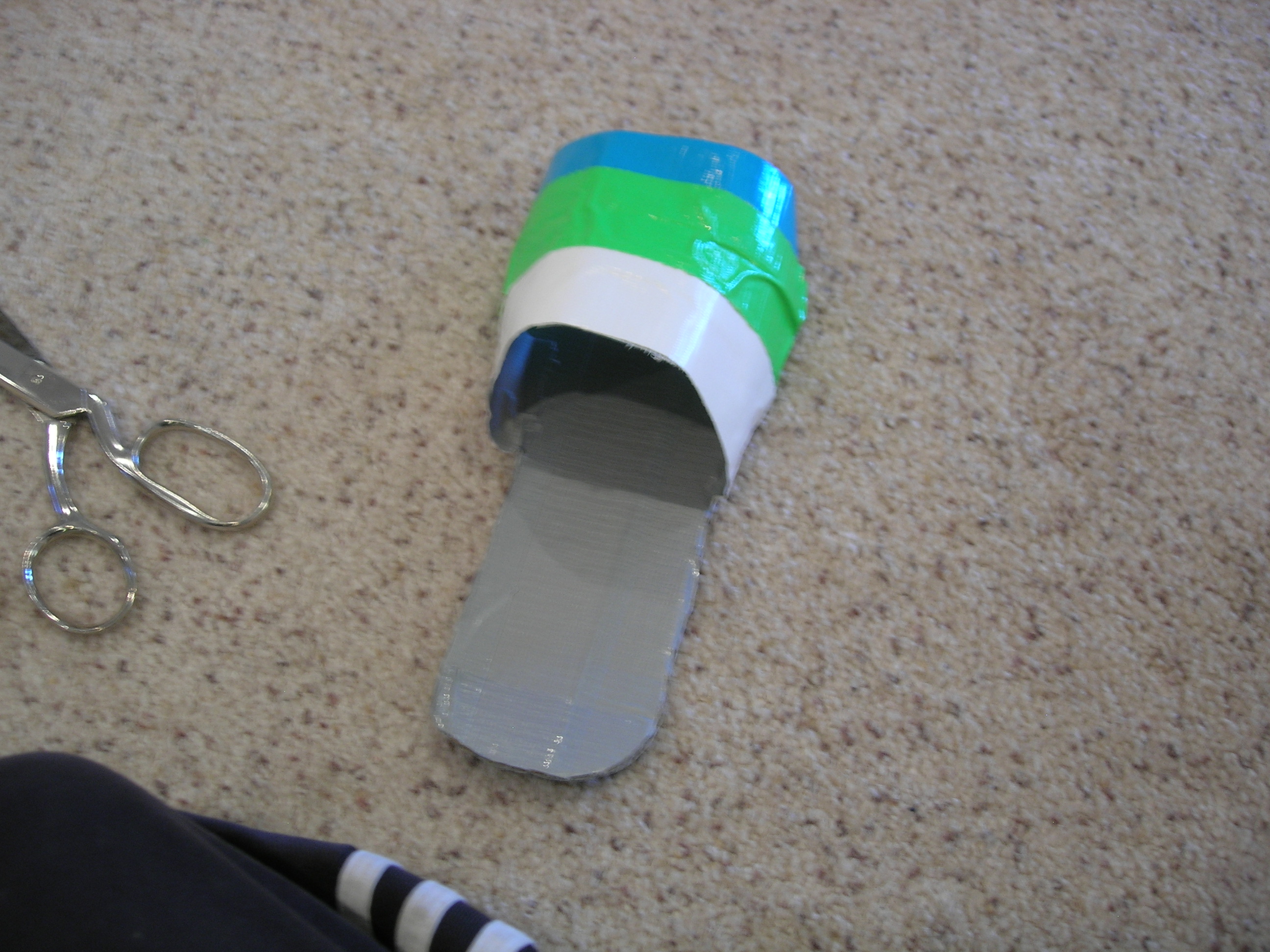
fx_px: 1394
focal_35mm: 38
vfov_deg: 37.7
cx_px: 635
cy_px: 476
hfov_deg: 49.0
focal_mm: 7.8
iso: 64
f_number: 2.8
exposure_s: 1/7.4
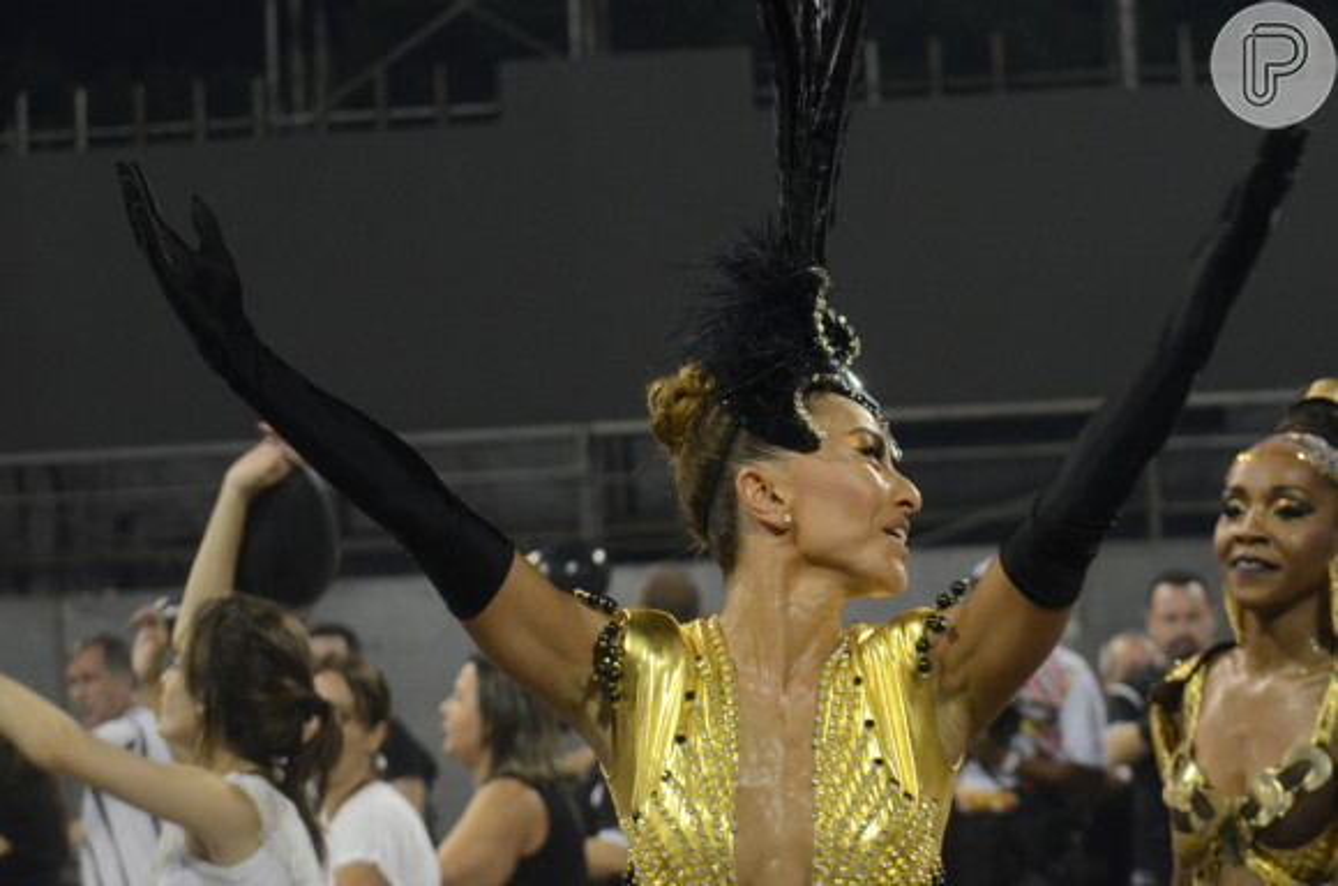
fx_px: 3894
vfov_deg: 13.0
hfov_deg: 19.5
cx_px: 669
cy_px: 443
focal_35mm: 105
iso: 2000
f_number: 5.6
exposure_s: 1/200
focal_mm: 70
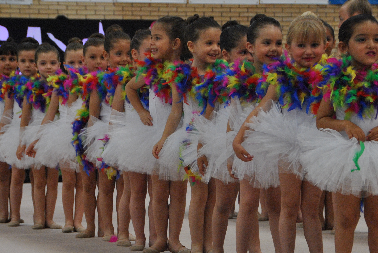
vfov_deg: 8.9
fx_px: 1629
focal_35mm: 155
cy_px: 132
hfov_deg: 13.2
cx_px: 176
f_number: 5
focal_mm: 62
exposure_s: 1/320
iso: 800
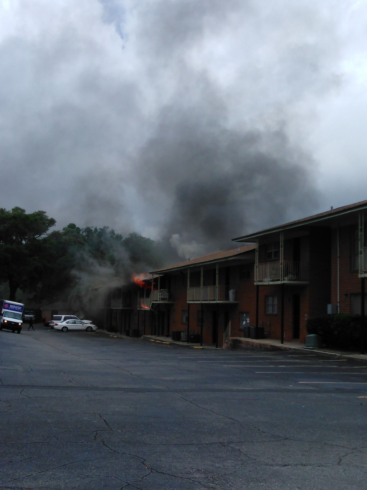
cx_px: 184
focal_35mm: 20
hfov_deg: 66.0
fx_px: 283
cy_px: 245
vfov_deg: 81.7
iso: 101
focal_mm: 3.46
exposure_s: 1/1490
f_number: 2.2
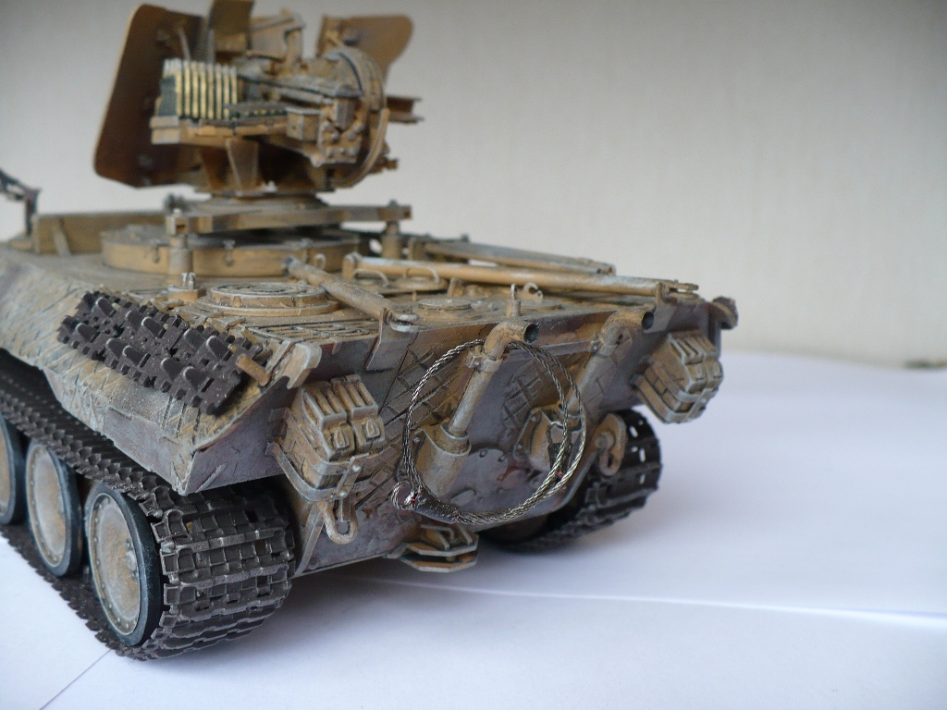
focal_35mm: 37
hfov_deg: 50.1
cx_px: 474
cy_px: 355
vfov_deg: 38.7
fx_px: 1012
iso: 100
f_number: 2.8
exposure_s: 1/30
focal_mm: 6.1
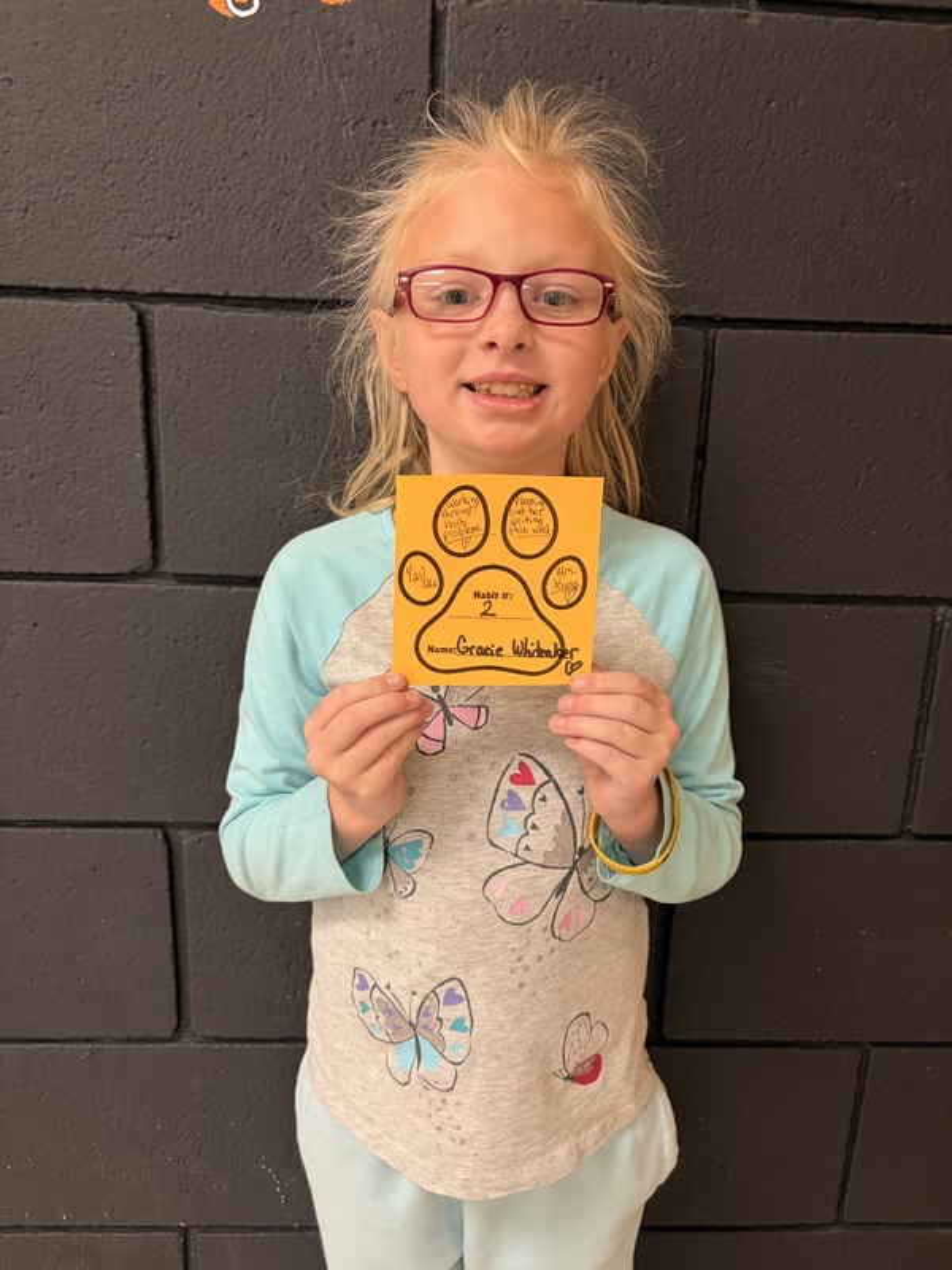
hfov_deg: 53.1
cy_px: 635
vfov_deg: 67.3
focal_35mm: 26
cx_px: 476
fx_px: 953
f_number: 1.6
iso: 160
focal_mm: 5.96
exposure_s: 1/60
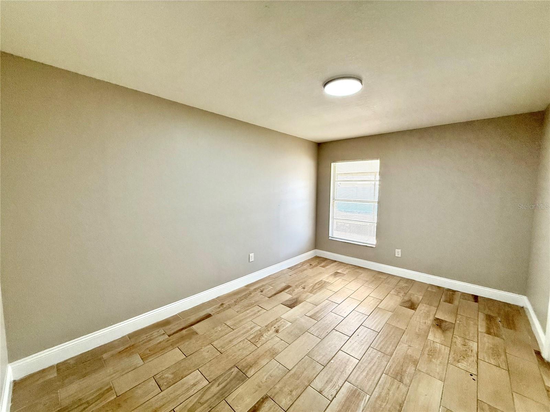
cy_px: 206
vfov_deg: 85.7
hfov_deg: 102.1
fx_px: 222
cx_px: 275
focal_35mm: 14
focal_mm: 2.22
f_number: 2.2
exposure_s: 1/120
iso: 200
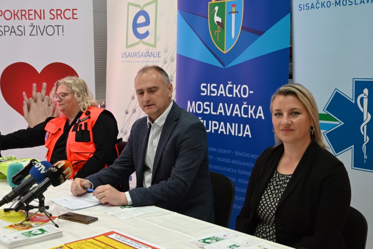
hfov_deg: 41.9
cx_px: 176
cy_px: 128
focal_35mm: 47
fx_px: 487
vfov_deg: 28.7
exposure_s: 1/125
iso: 2000
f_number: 4
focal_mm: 40
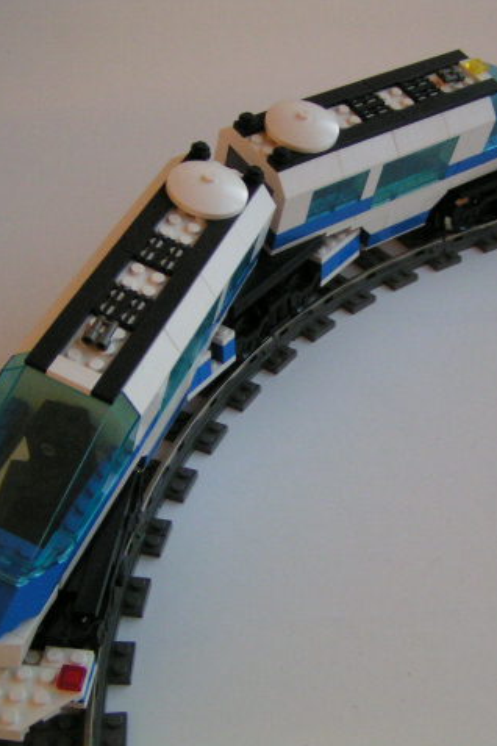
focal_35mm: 53
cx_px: 320
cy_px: 374
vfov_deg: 37.5
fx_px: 1097
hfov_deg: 25.4
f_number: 2.8
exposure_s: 1/3
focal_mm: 5.8
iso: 200
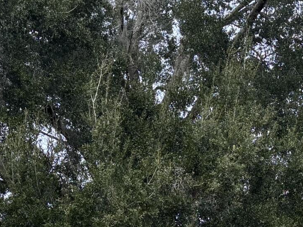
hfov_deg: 18.1
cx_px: 260
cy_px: 379
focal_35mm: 107
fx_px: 937
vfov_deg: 12.8
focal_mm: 5.96
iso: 50
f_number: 1.6
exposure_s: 1/736
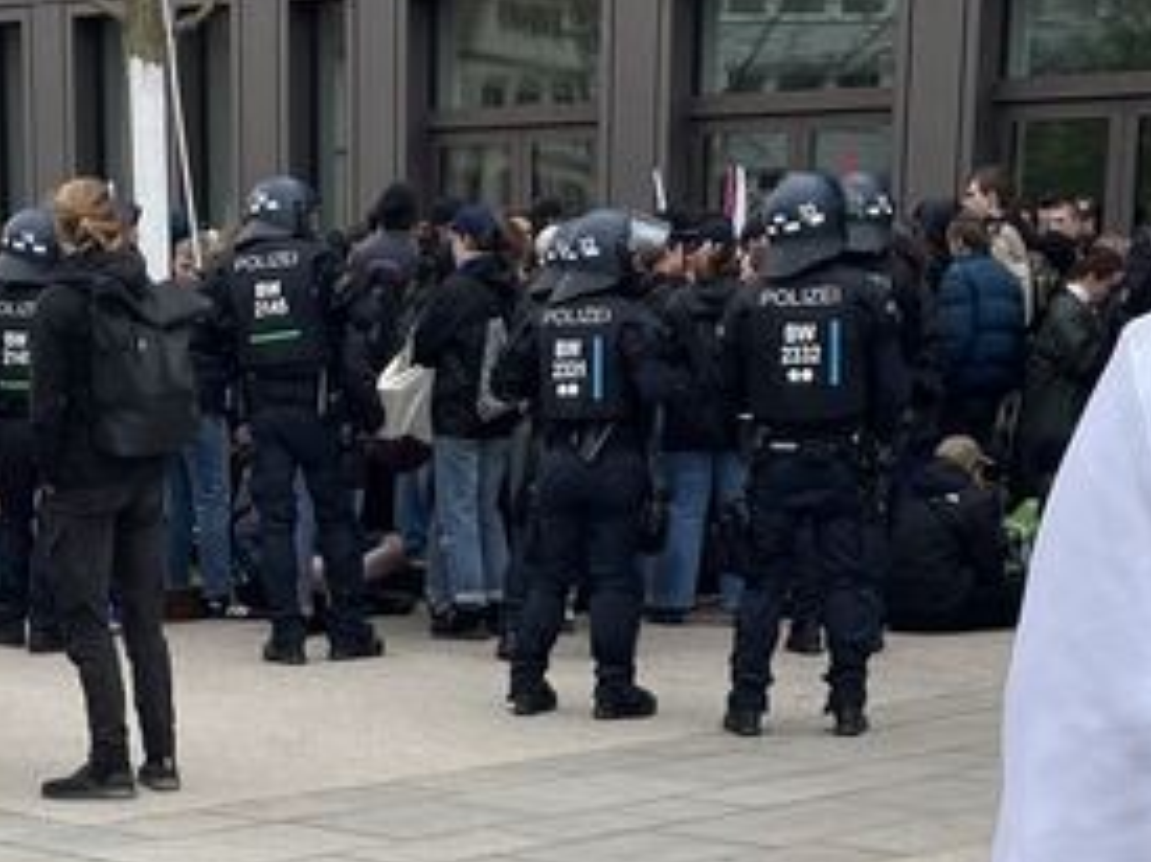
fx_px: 3357
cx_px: 412
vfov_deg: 13.9
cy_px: 1226
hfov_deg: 19.4
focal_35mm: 101
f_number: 1.6
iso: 32
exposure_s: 1/1453
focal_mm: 4.2
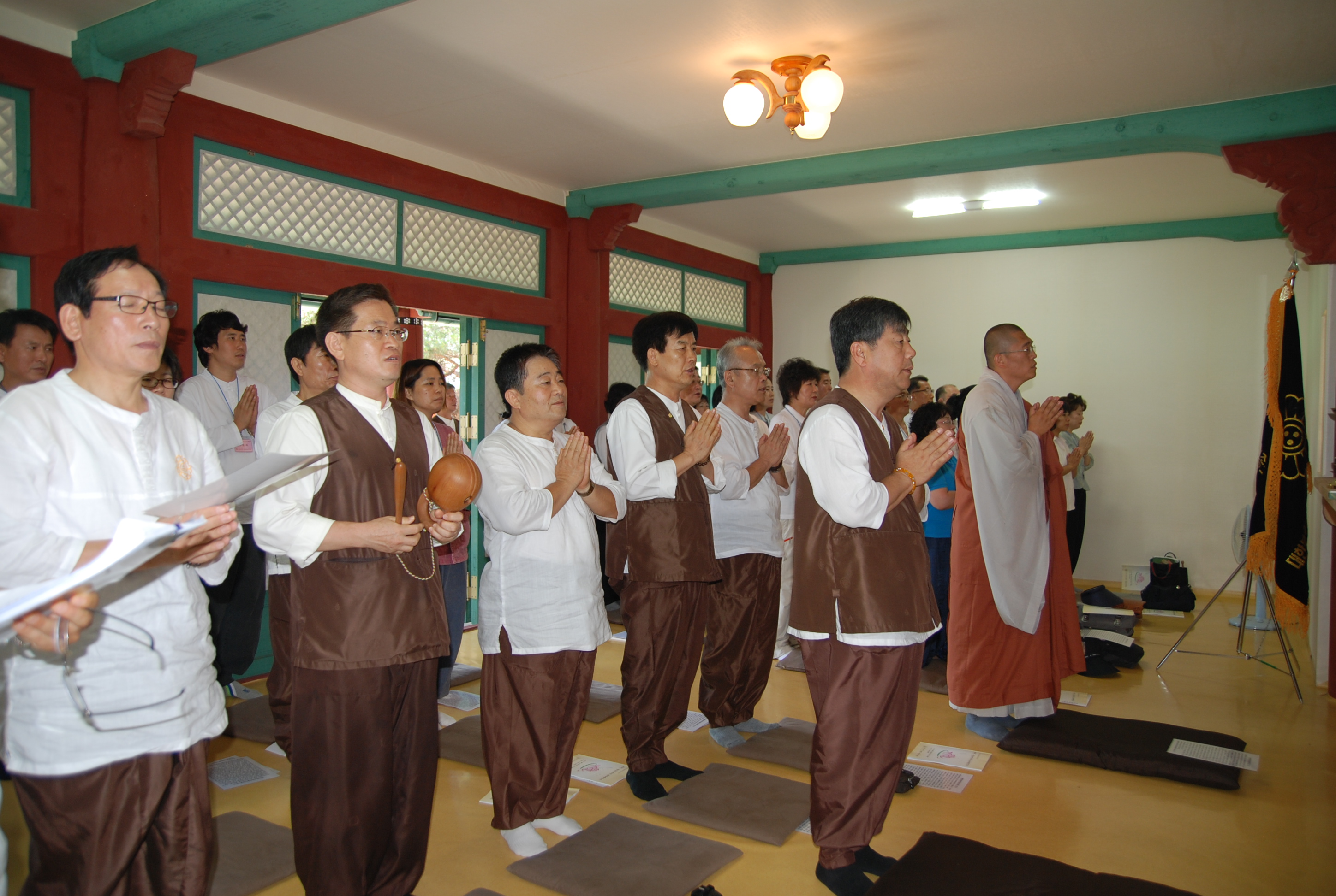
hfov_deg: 70.3
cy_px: 448
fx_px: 948
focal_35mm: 26
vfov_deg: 50.6
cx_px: 668
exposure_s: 1/60
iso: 200
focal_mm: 17
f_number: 2.8
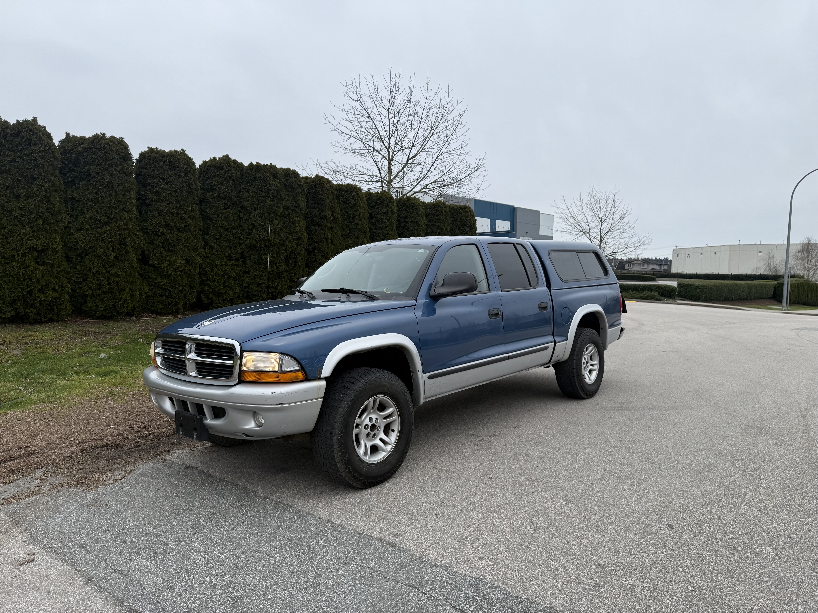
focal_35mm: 24
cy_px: 306
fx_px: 567
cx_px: 409
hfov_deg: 71.6
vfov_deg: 56.8
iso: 80
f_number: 1.78
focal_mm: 6.76
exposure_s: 1/2525
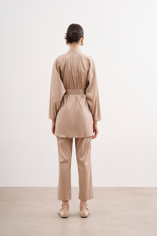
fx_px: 392
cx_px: 78
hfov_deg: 22.6
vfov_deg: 33.4
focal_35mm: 60
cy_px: 118
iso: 400
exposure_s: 1/160
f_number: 11
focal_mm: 60
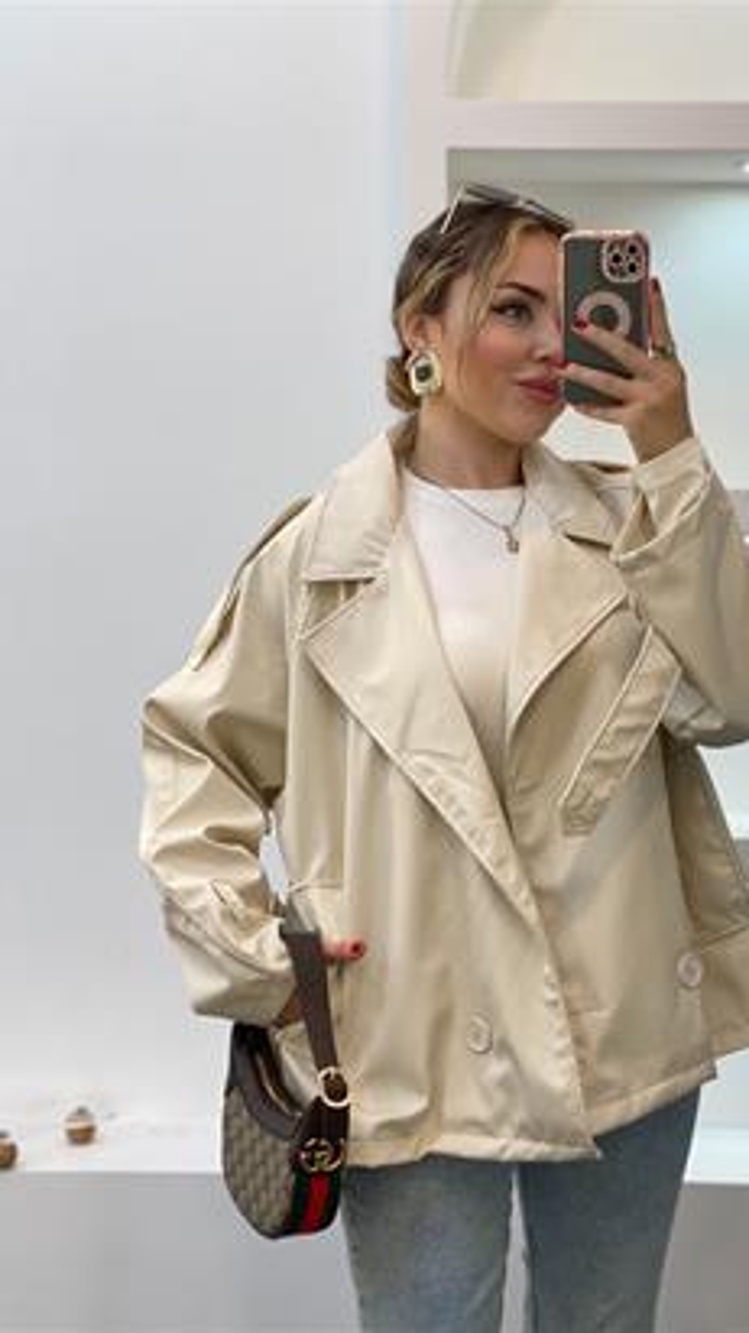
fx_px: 2014
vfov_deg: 36.6
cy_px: 666
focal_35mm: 57
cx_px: 477
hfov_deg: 21.0
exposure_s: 1/100
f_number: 2
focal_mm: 6
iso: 64
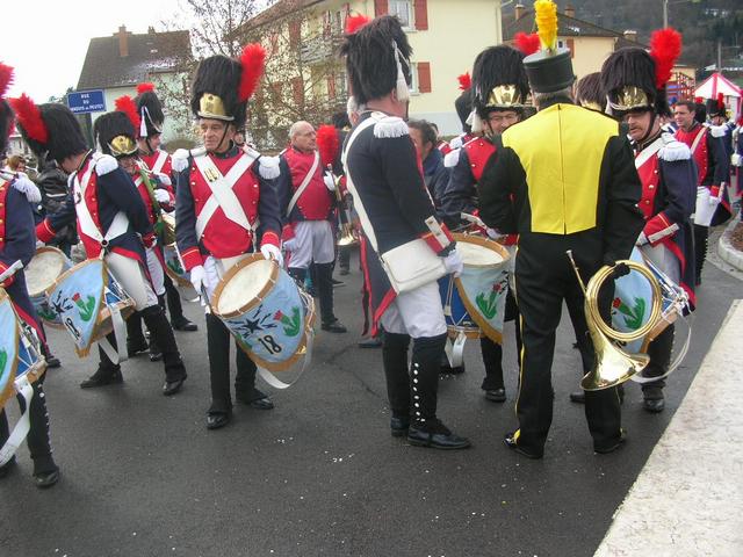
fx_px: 751
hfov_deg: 52.6
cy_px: 278
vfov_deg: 40.7
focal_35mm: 35
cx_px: 372
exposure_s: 1/236
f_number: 2.8
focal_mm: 5.8
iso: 50
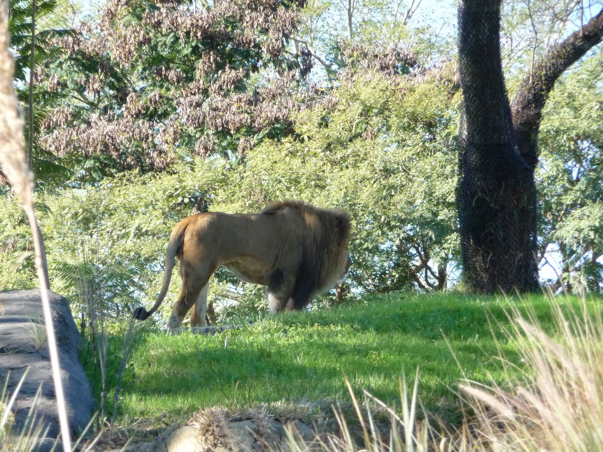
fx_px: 4146
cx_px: 302
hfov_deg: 8.3
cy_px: 226
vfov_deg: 6.2
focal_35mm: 238
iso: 400
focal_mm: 40.9
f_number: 4.9
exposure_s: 1/400
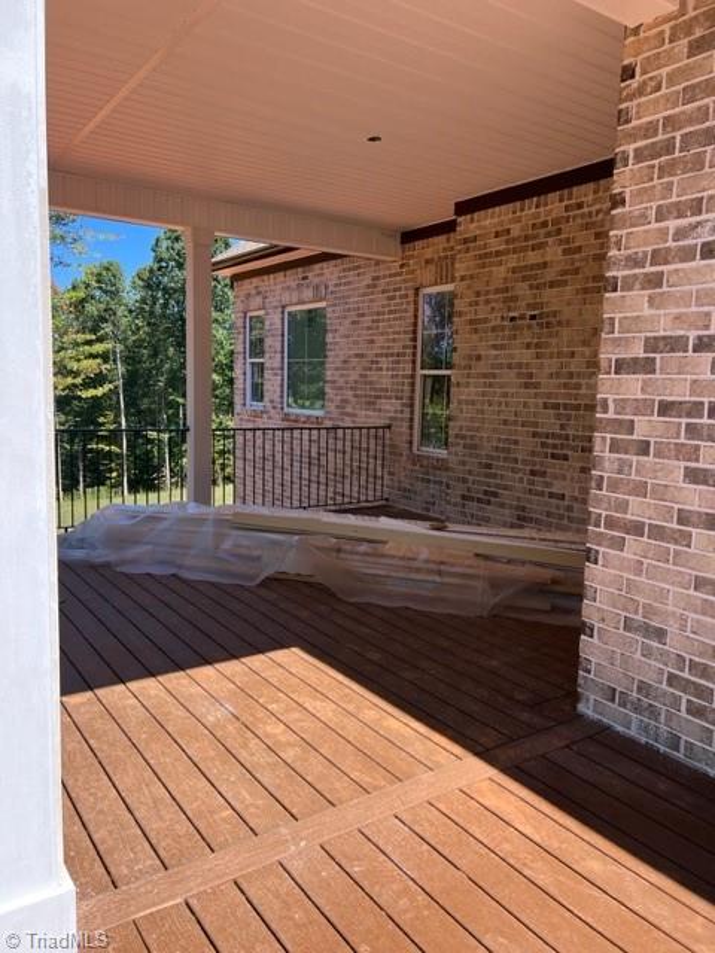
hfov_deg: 53.1
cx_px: 358
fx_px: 716
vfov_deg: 67.3
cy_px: 476
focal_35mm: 26
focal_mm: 5.7
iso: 50
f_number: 1.5
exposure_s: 1/1252
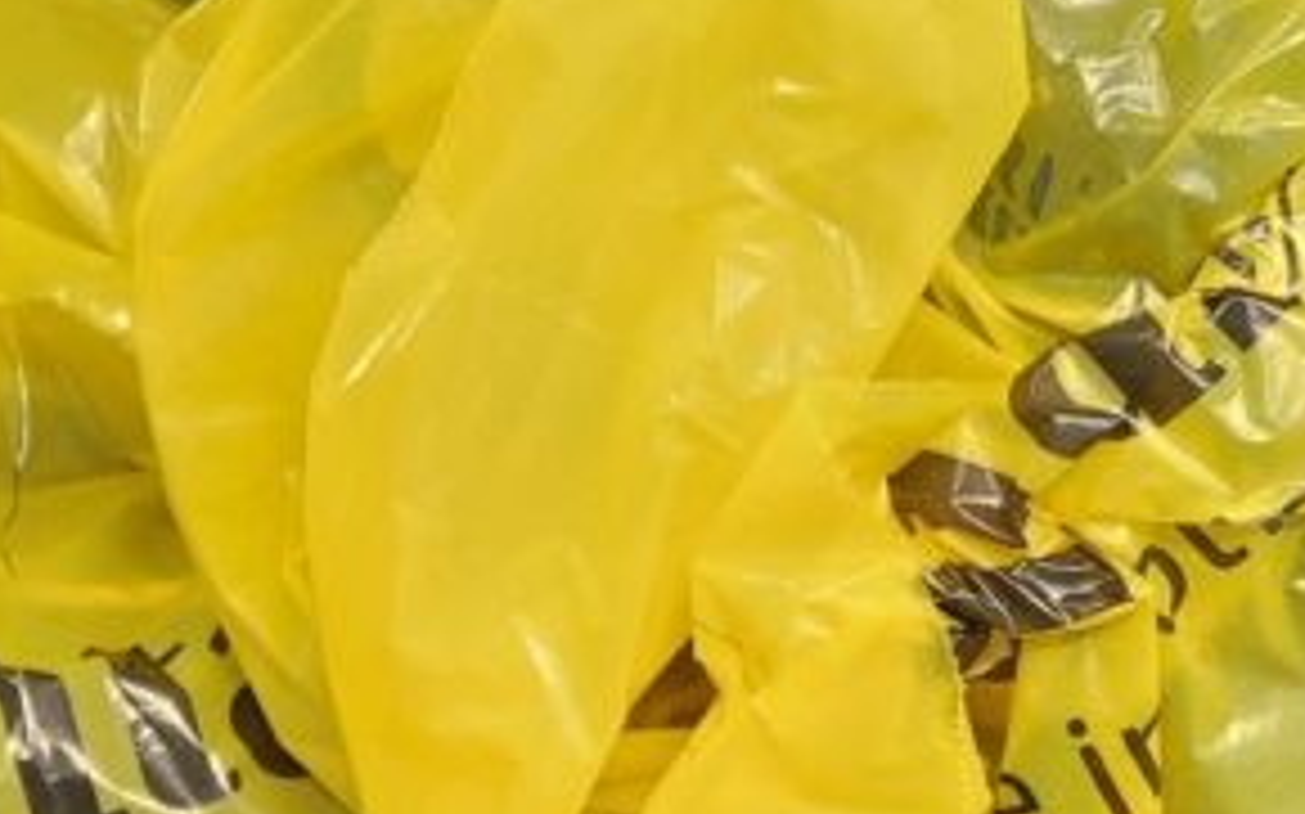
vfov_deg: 15.1
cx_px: 706
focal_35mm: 86
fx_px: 3057
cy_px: 184
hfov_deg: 24.1
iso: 160
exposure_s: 1/100
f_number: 1.8
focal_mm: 5.4
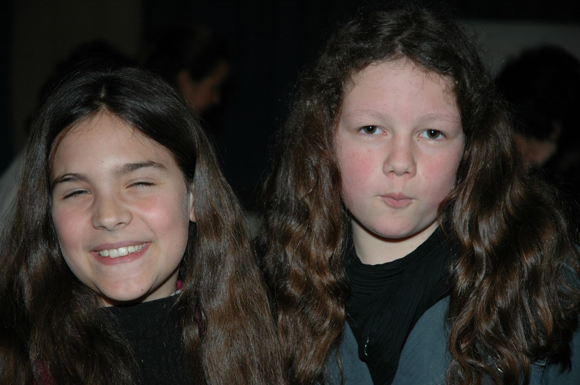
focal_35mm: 105
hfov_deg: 19.5
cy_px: 192
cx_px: 290
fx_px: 1690
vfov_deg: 13.0
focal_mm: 70
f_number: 4.5
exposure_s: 1/60
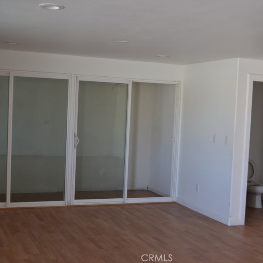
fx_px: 430
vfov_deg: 34.0
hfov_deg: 34.0
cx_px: 130
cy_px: 131
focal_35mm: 50
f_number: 4.2
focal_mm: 26
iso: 400
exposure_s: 1/50
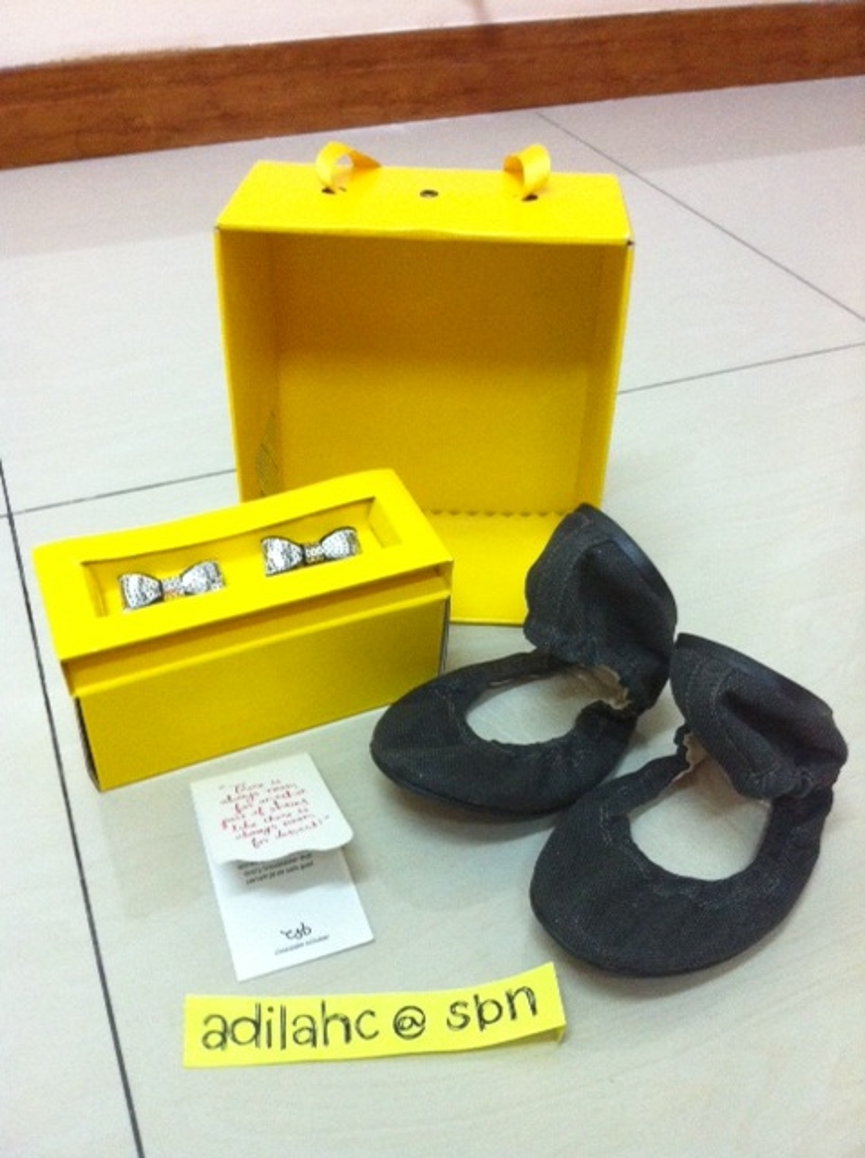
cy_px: 579
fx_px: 1169
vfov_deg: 52.7
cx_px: 432
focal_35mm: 35
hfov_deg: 40.6
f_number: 2.8
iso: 400
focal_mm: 3.85
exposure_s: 1/17
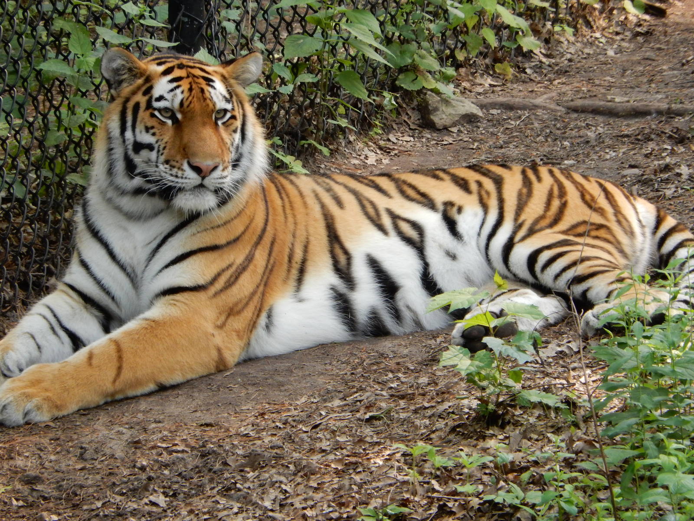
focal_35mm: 450
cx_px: 347
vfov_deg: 3.3
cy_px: 260
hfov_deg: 4.4
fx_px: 9022
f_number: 6.3
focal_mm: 81
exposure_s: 1/60
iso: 400
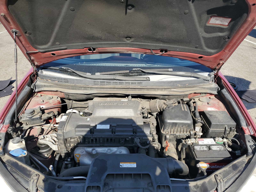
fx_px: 192
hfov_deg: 67.3
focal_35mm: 26
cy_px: 96
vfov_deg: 53.1
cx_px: 128
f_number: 1.5
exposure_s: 1/1250
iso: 50
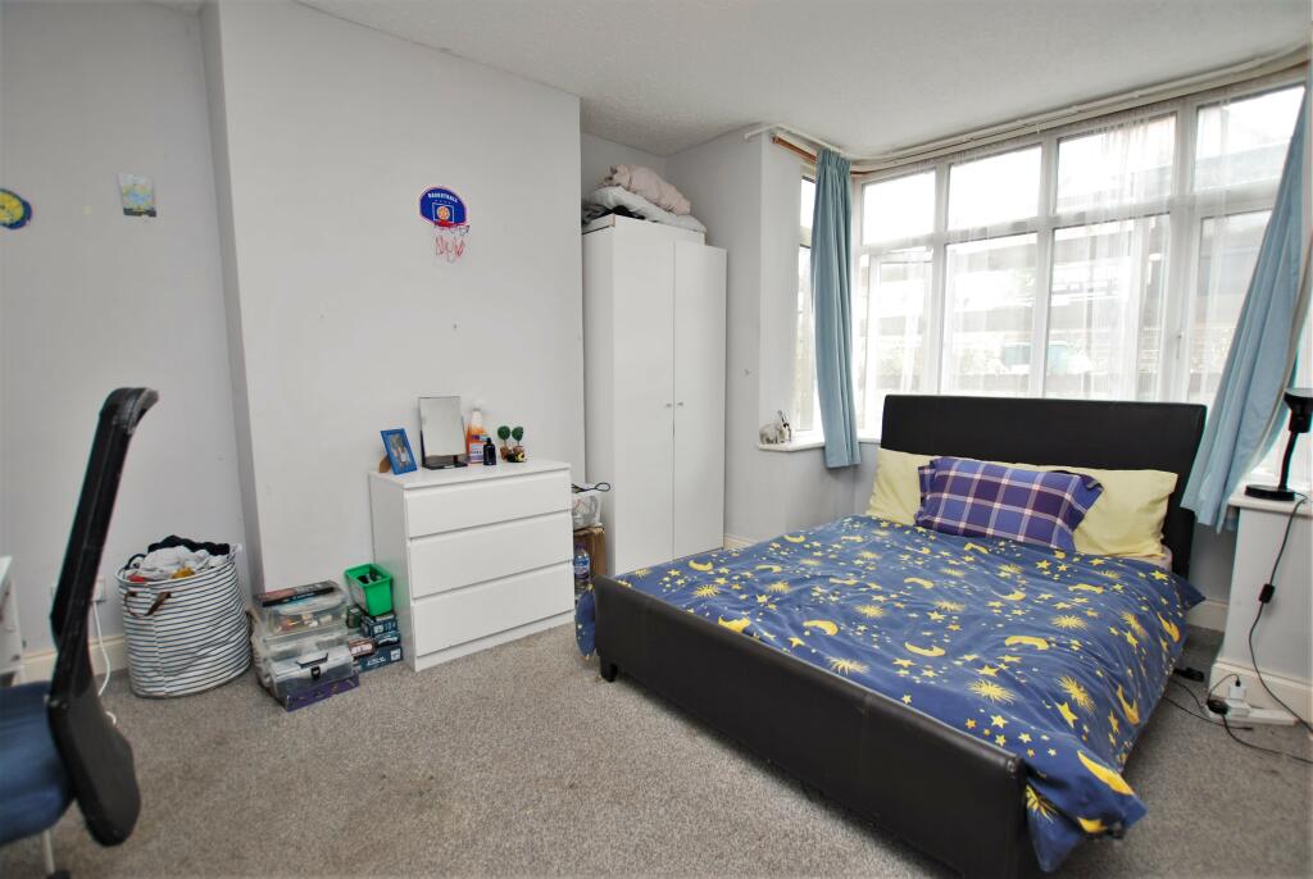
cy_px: 440
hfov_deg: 94.9
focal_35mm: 16
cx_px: 656
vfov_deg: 72.2
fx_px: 603
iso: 100
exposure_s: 1/30
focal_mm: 11
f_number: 3.5
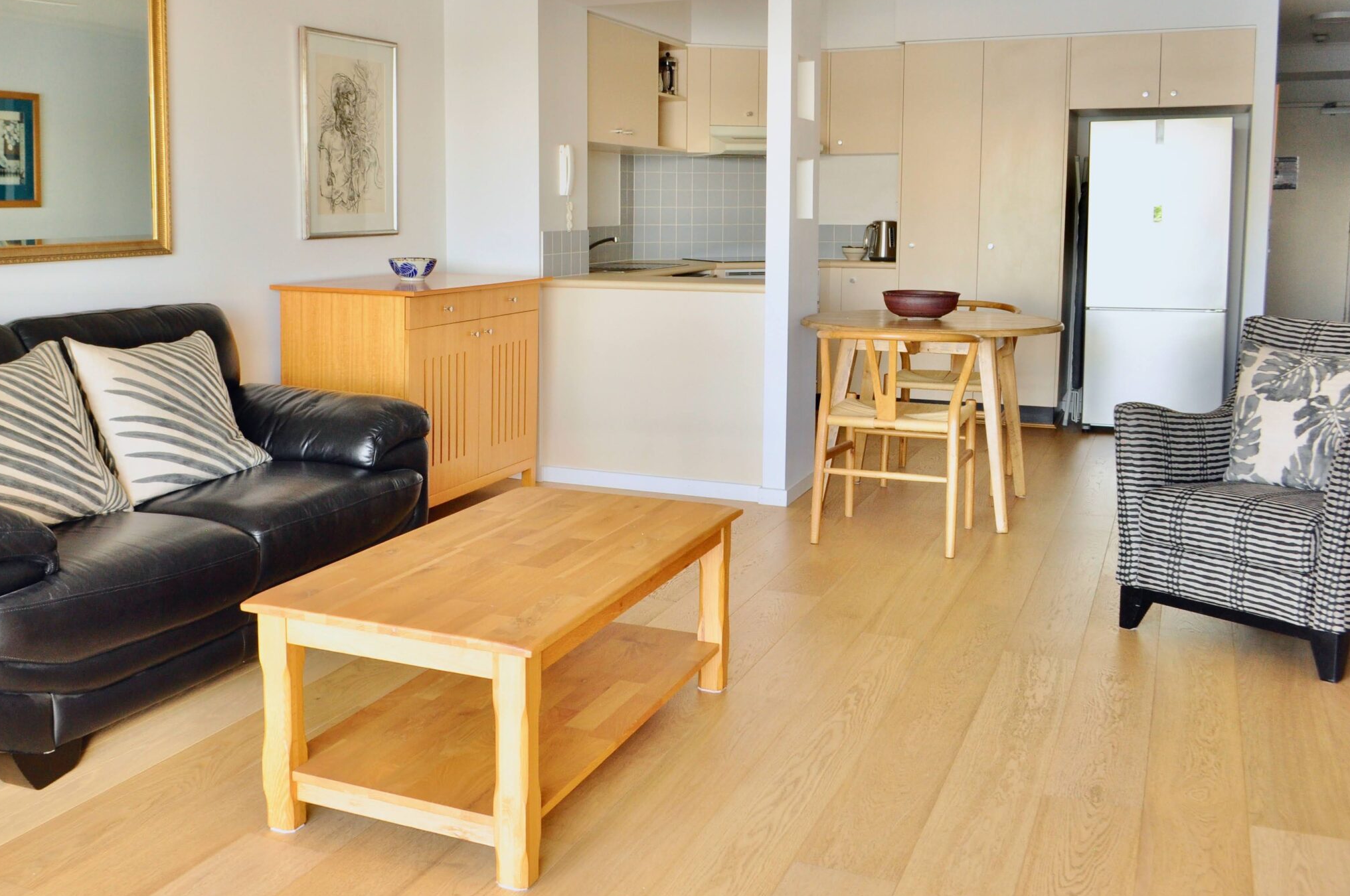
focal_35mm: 34
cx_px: 502
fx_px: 1273
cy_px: 368
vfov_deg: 38.7
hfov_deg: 55.2
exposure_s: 1/15
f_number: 9
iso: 500
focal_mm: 18
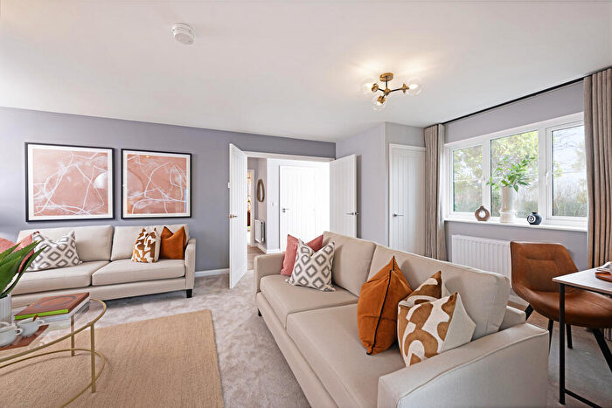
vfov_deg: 81.2
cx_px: 306
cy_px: 204
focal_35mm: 14
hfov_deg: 104.2
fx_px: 238
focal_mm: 14
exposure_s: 1/2.5
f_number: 9
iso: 100
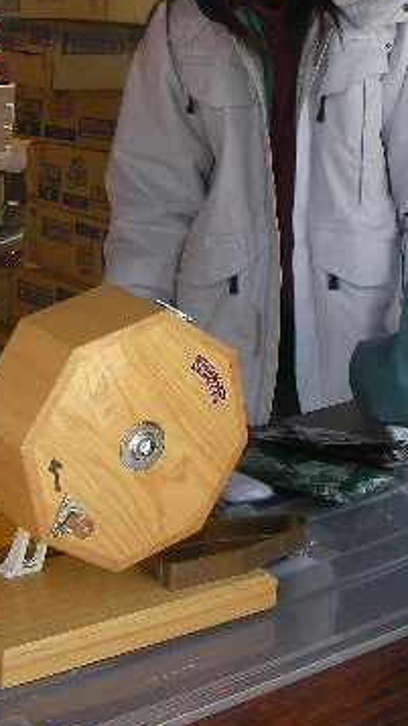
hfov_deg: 16.3
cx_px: 264
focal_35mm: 74
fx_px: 1425
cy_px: 266
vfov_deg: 28.5
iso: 50
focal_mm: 6.3
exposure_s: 1/222
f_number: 3.5
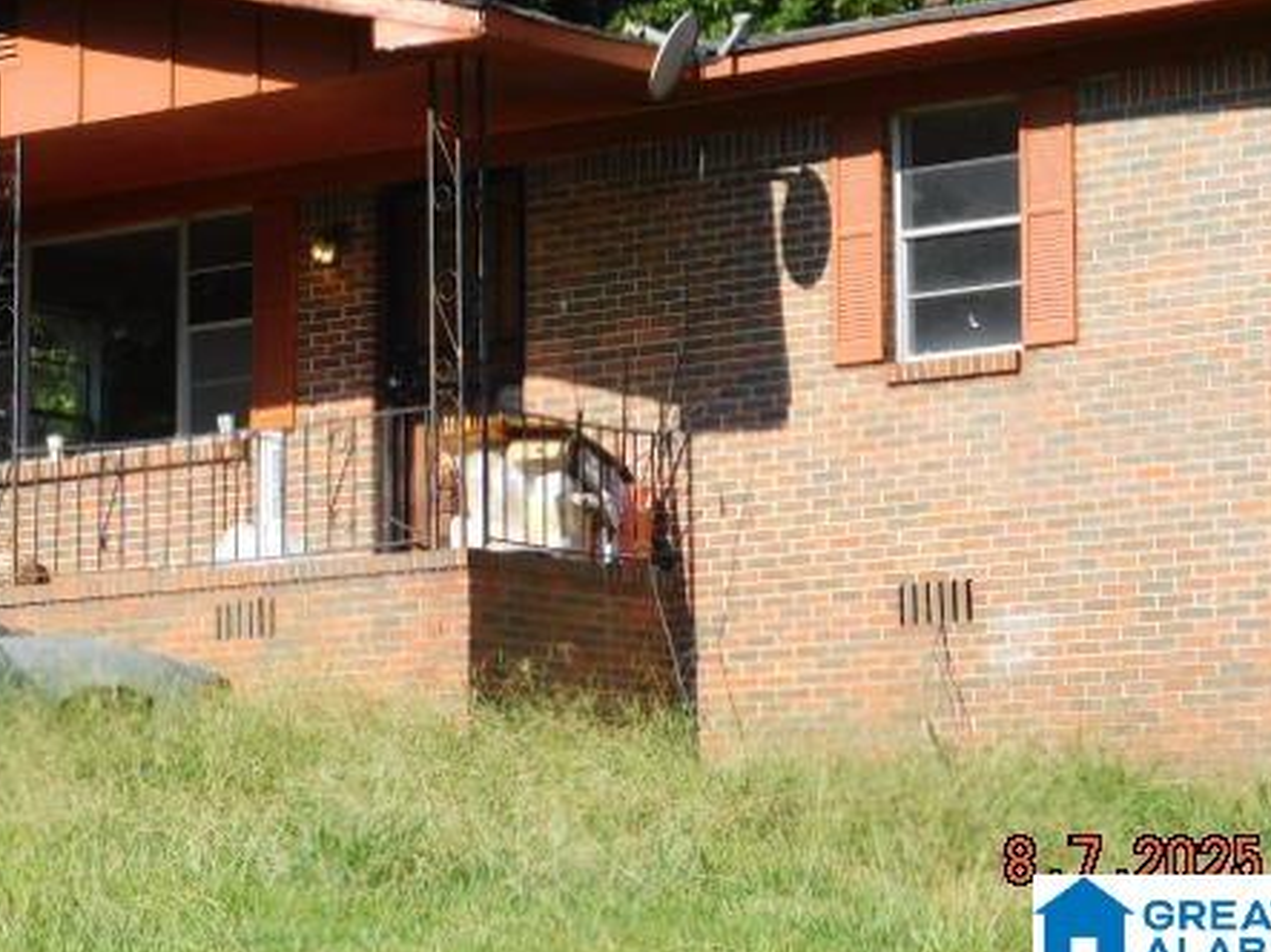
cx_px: 459
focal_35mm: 143
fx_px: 5249
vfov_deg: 10.4
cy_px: 318
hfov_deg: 13.8
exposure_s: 1/400
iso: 125
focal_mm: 17.6
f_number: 4.6
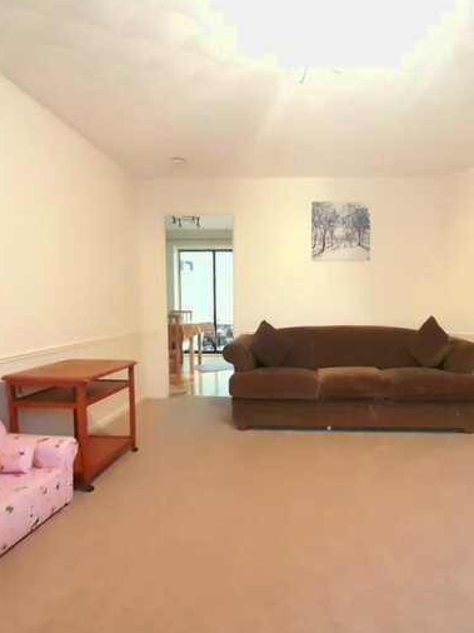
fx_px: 329
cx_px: 291
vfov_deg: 87.8
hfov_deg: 70.6
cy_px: 313
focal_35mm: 18
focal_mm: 1.42
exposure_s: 1/17
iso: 800
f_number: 2.2
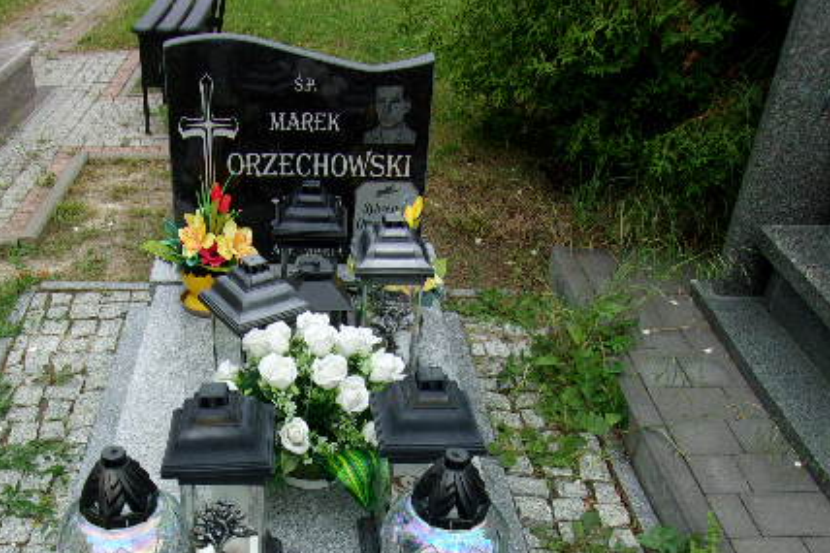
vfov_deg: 31.0
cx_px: 304
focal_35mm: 42
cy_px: 450
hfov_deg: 46.0
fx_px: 968
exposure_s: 1/40
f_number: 10.4
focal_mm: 4.9
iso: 80
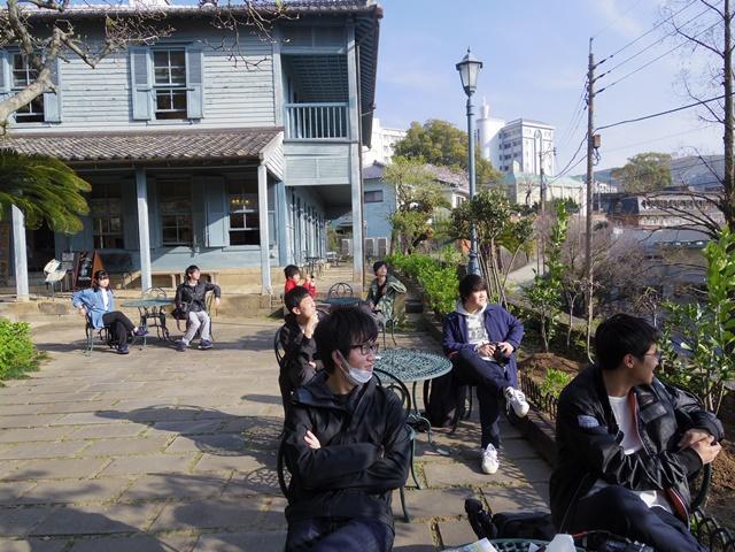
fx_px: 488
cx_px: 368
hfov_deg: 73.9
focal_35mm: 23
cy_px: 276
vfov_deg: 58.9
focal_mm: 5
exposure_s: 1/640
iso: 200
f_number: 4
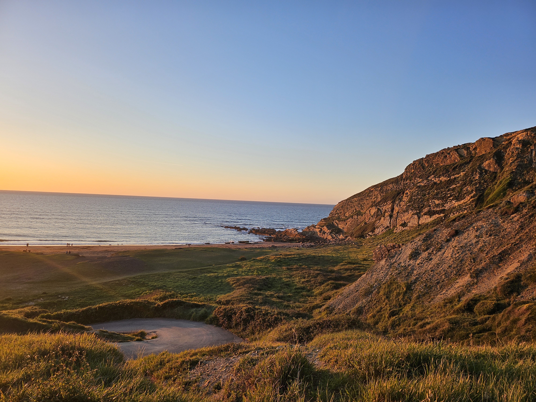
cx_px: 268
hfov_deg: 71.6
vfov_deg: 56.8
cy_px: 201
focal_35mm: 24
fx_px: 372
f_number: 1.8
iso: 50
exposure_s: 1/728
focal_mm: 5
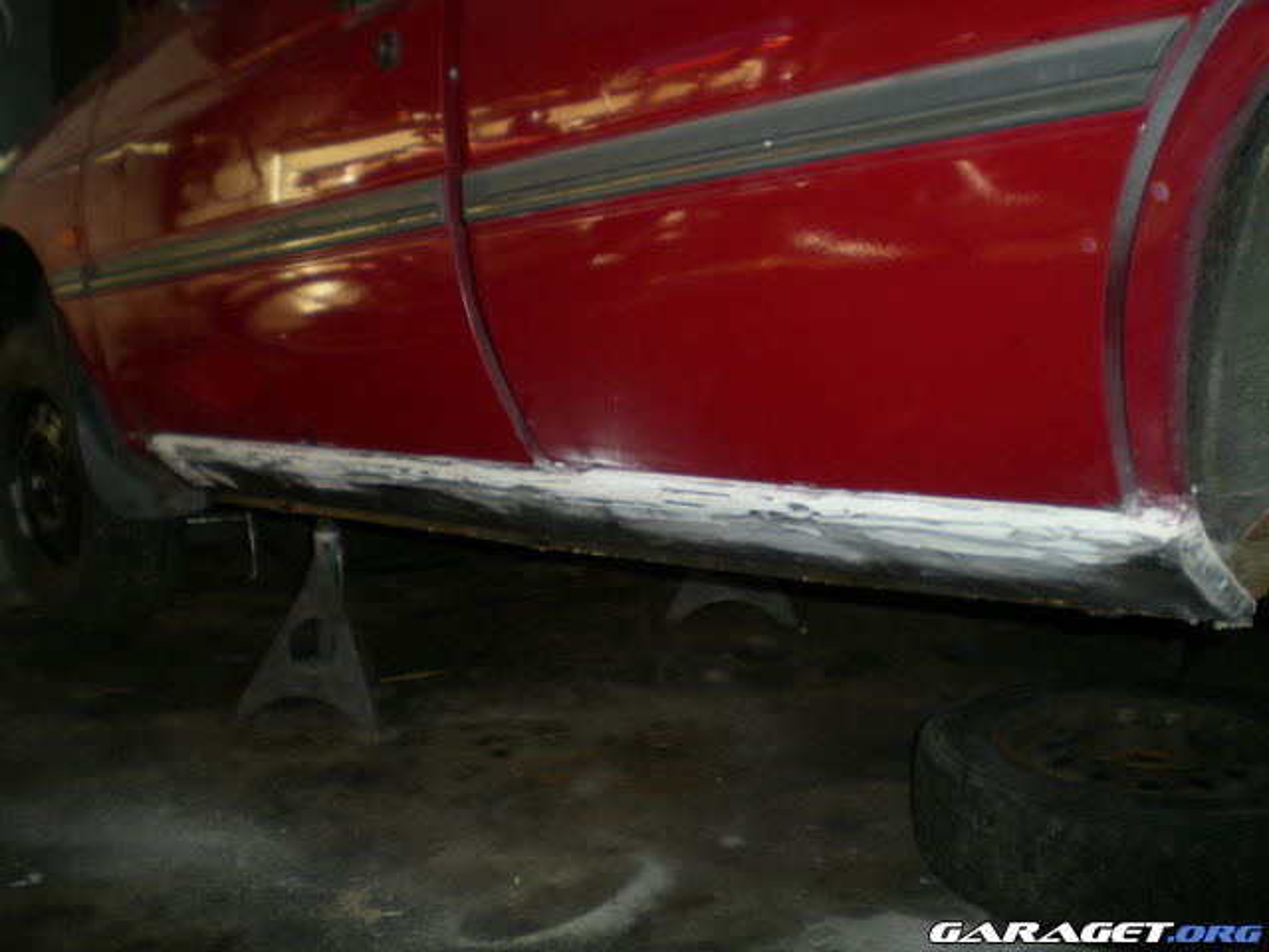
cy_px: 476
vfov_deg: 37.7
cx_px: 634
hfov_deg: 49.0
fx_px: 1393
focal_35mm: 38
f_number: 3.1
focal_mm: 6.3
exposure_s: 1/60
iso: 50
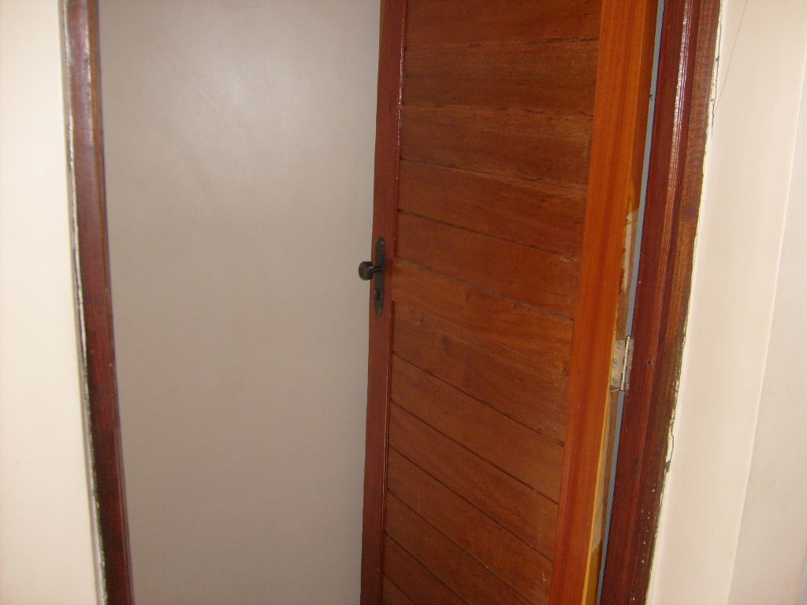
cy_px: 302
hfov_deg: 52.6
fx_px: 816
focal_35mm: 35
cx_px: 404
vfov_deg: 40.7
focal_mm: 5.8
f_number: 2.8
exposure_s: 1/45
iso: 100
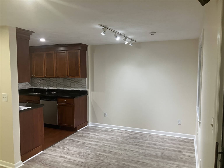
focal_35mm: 28
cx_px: 112
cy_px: 84
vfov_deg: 49.7
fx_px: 181
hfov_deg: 63.4
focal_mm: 3.99
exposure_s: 1/60
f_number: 1.8
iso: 100
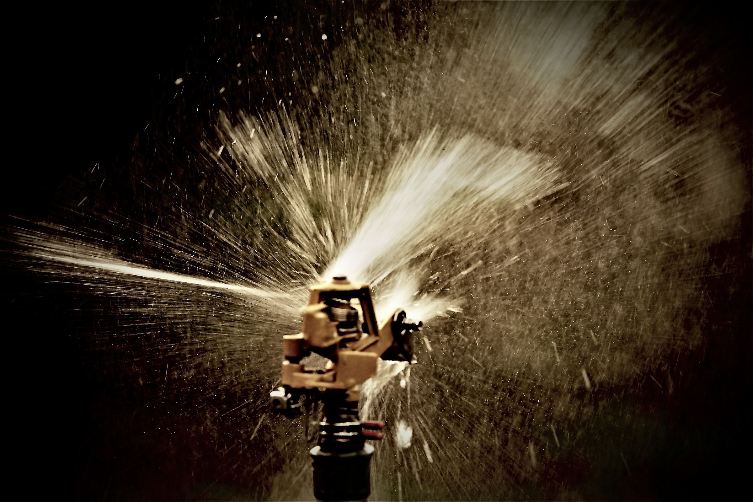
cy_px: 251
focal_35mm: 232
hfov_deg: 8.9
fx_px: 4863
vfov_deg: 5.9
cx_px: 376
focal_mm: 155
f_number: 5.3
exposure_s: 1/125
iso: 640
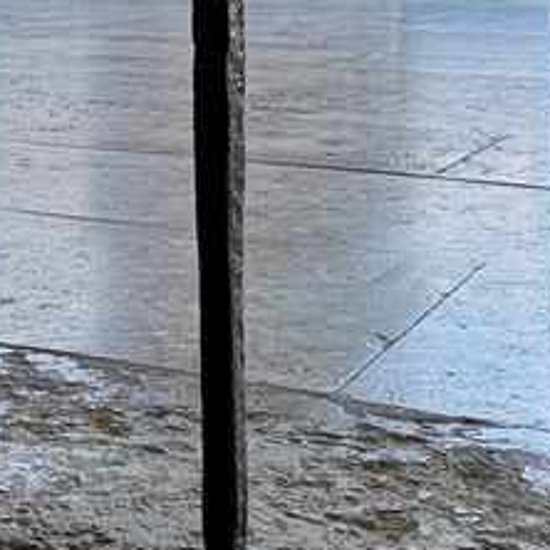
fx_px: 1546
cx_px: 10
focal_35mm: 86
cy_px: -97
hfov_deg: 19.6
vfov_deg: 19.1
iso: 50
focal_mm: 3.95
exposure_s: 1/169
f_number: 1.8
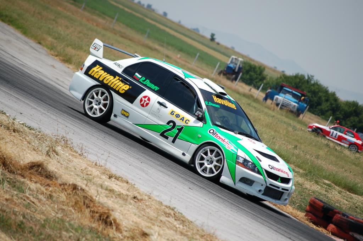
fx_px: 2418
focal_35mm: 240
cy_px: 120
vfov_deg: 5.7
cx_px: 182
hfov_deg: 8.6
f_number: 5.3
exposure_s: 1/1250
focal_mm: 160
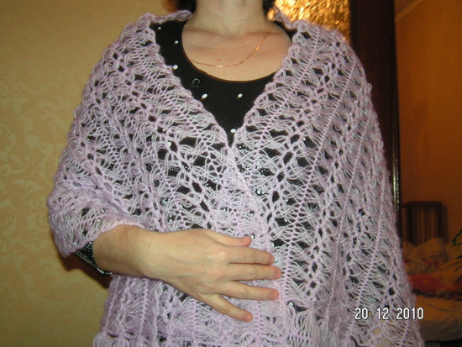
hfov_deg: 49.0
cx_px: 231
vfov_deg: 37.7
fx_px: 507
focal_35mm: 38
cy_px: 174
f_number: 2.8
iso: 200
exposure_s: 1/40
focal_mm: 6.3
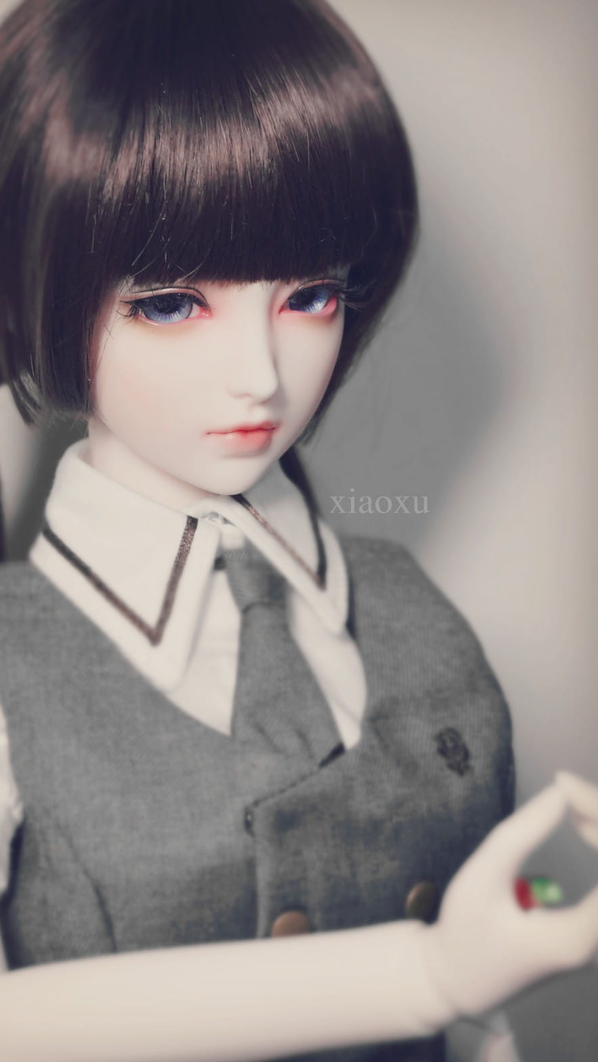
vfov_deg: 31.4
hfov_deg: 18.0
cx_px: 241
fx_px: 1888
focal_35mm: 67
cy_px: 531
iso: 800
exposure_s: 1/50
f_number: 5.6
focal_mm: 42
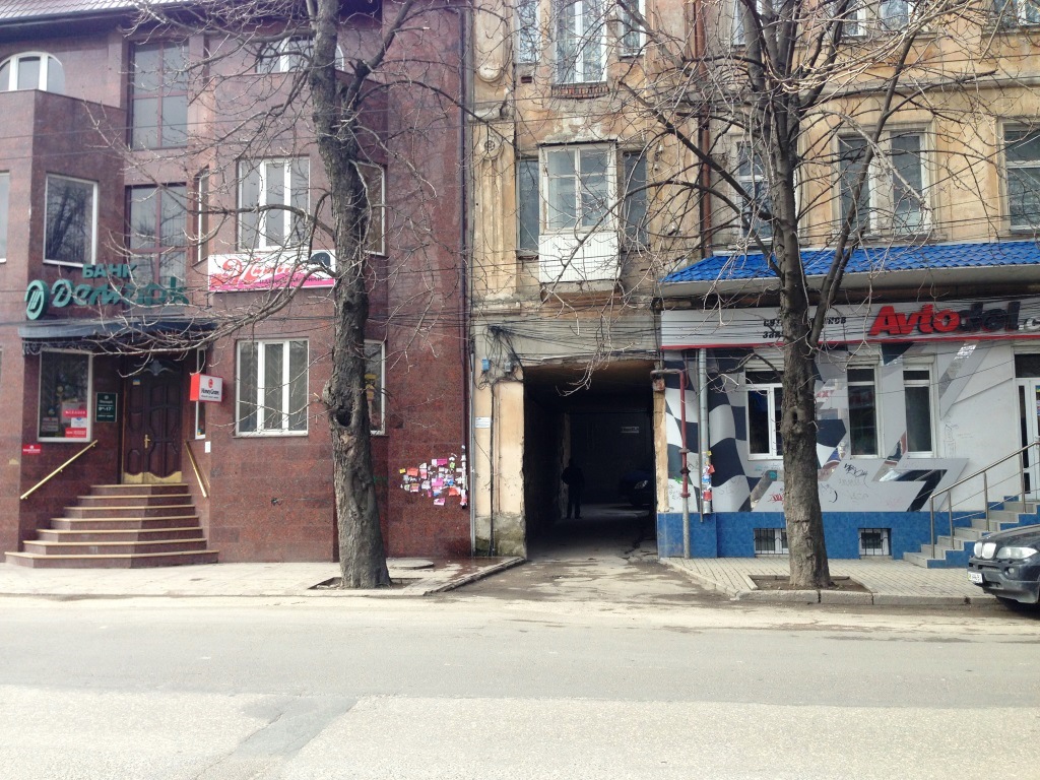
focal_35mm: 33
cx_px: 520
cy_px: 390
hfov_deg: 55.4
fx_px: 991
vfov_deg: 42.9
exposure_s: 1/341
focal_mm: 4.13
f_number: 2.4
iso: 50
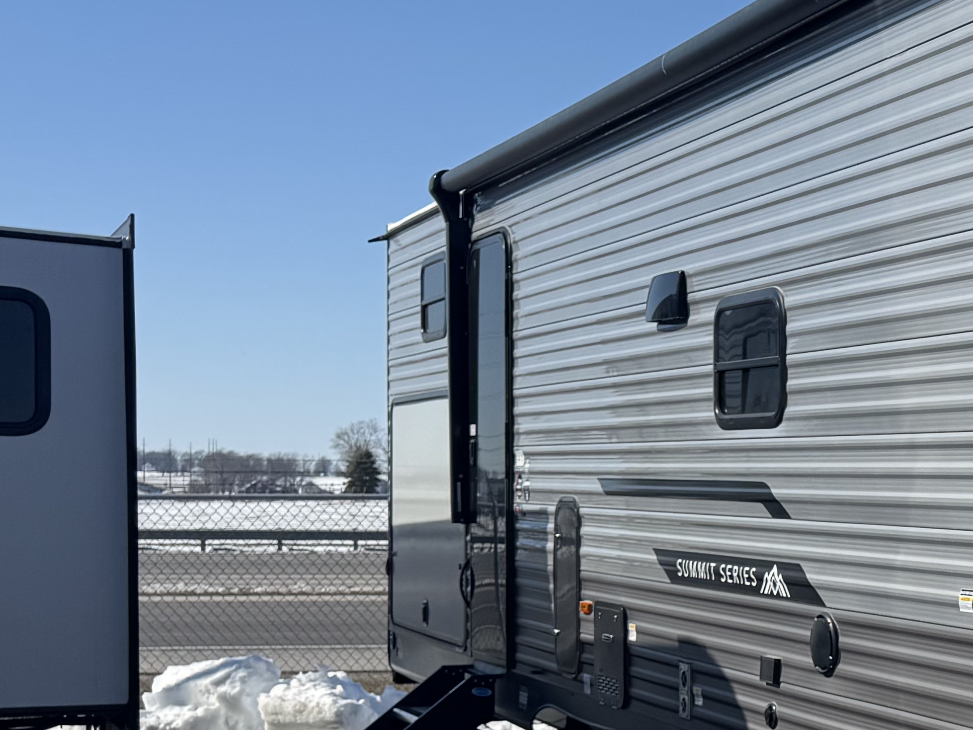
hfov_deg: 24.2
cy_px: 609
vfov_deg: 20.7
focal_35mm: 70
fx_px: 1968
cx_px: 1281
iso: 80
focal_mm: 6.76
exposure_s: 1/7937
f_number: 1.78
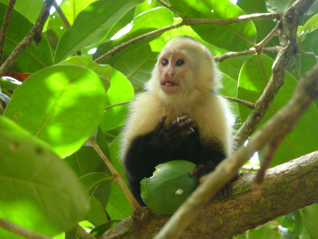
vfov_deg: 4.0
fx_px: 3436
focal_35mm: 374
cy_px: 120
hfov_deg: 5.3
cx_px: 159
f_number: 5.9
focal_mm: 67
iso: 400
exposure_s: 1/30
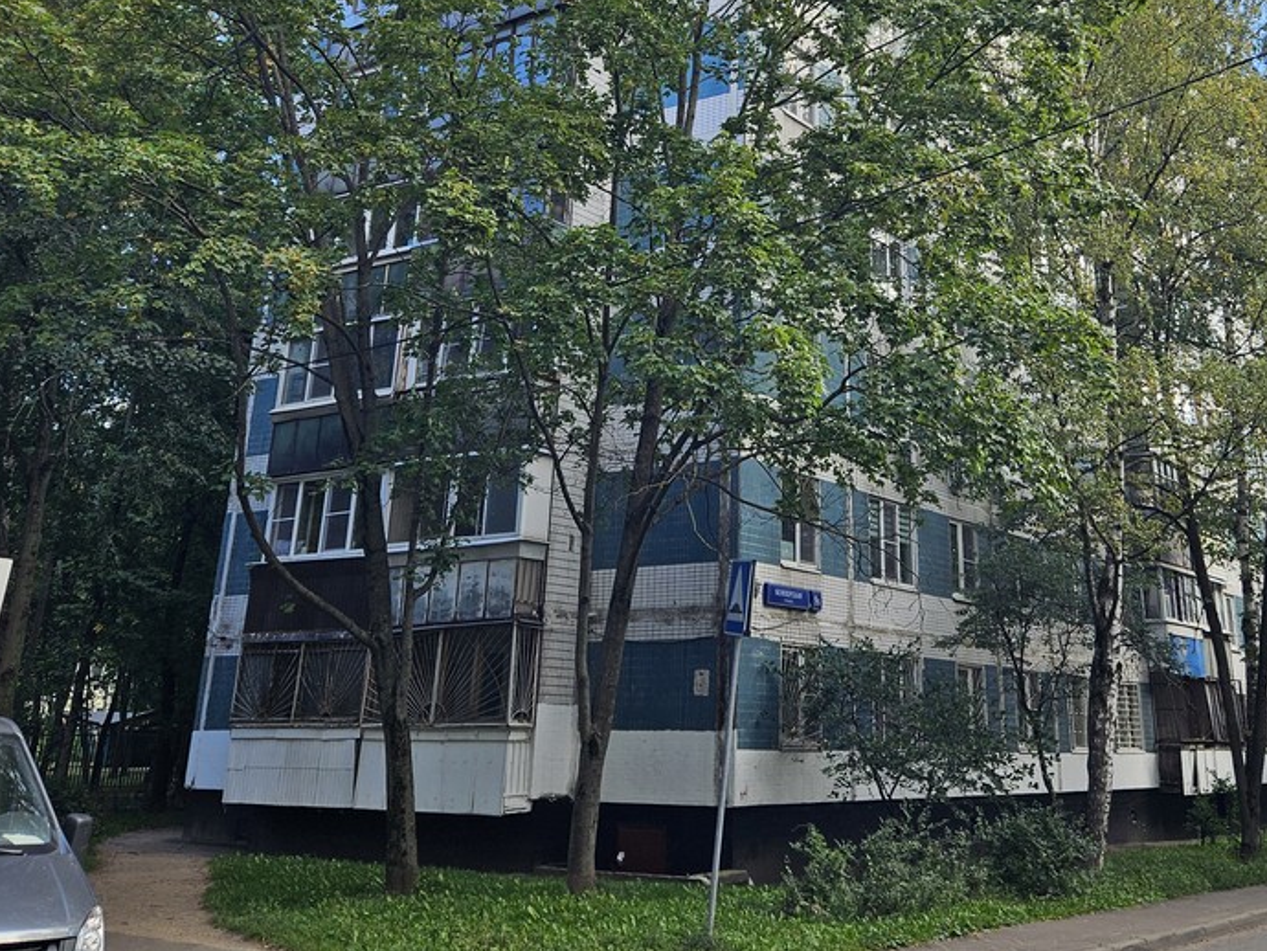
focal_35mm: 40
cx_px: 757
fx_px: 1465
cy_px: 134
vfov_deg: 34.4
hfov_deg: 46.5
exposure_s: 1/313
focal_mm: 5.4
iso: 25
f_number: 1.8
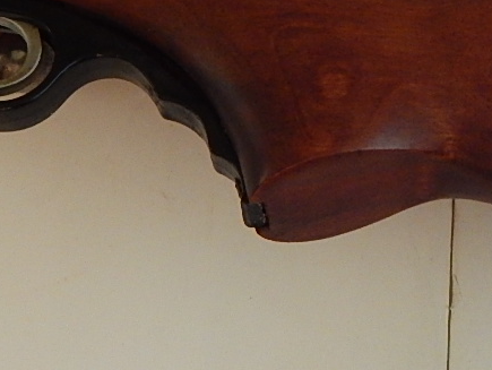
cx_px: 572
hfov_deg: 12.2
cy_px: 35
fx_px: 2248
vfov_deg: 9.4
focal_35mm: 158
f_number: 3.6
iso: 400
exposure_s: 1/30
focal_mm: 7.7
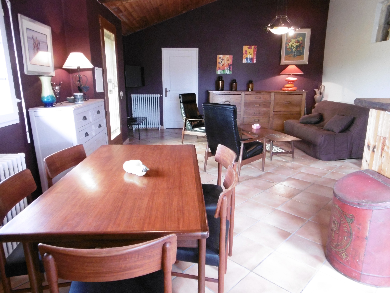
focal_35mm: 24
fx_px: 270
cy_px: 146
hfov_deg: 71.6
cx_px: 195
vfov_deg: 56.8
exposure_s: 1/20
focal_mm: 4.3
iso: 400
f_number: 3.1
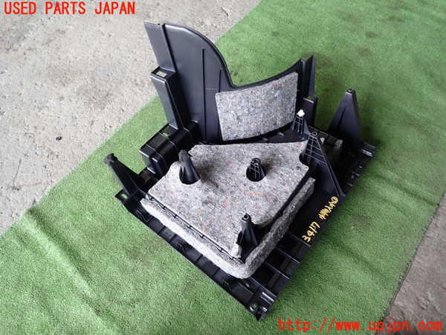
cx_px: 223
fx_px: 322
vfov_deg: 54.9
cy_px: 168
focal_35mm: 25
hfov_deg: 69.4
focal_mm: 4.5
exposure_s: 1/60
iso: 200
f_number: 2
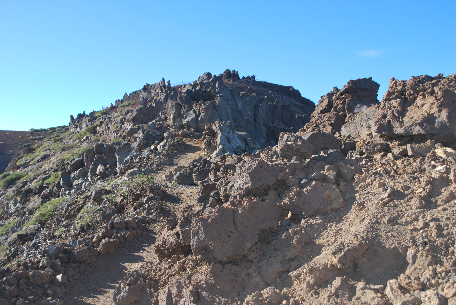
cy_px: 152
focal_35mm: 39
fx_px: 495
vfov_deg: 34.3
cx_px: 228
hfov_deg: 49.5
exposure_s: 1/200
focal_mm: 26
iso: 100
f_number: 6.3
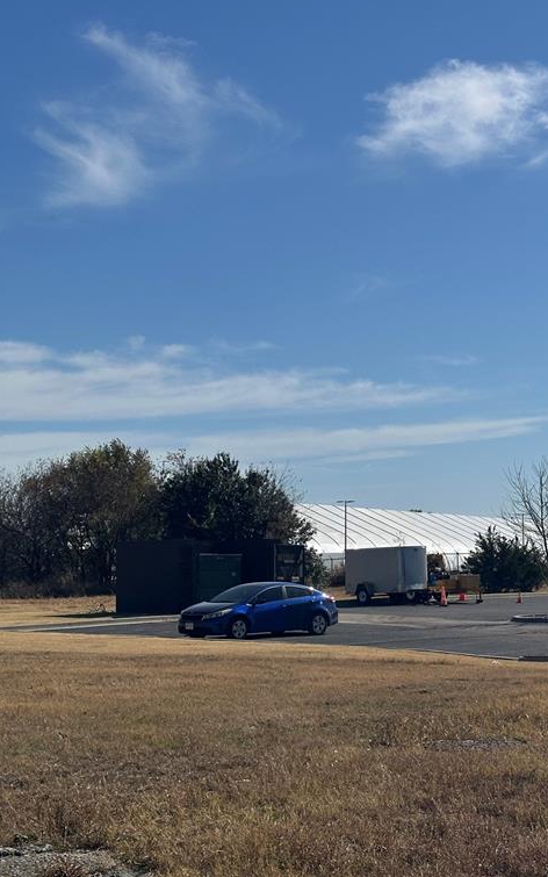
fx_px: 1648
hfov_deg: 18.5
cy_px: 437
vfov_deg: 29.8
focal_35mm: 69
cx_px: 498
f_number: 1.78
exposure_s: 1/10870
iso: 64
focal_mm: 6.86
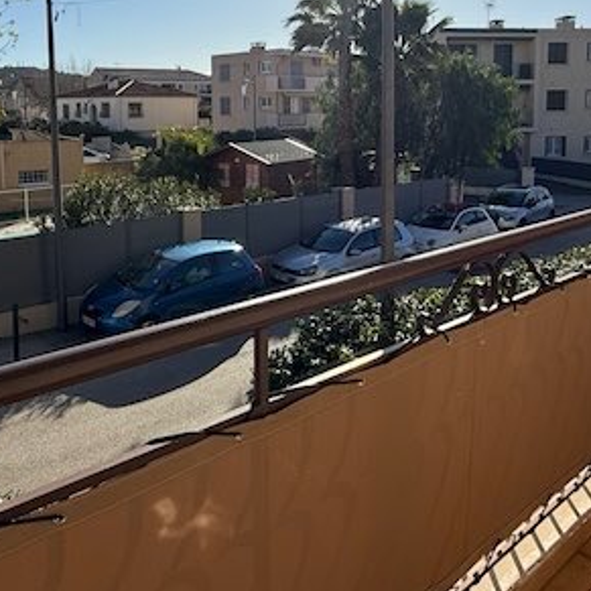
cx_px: 278
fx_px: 657
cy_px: 165
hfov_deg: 48.4
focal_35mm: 34
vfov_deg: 47.1
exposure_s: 1/2717
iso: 50
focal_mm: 2.22
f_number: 2.2
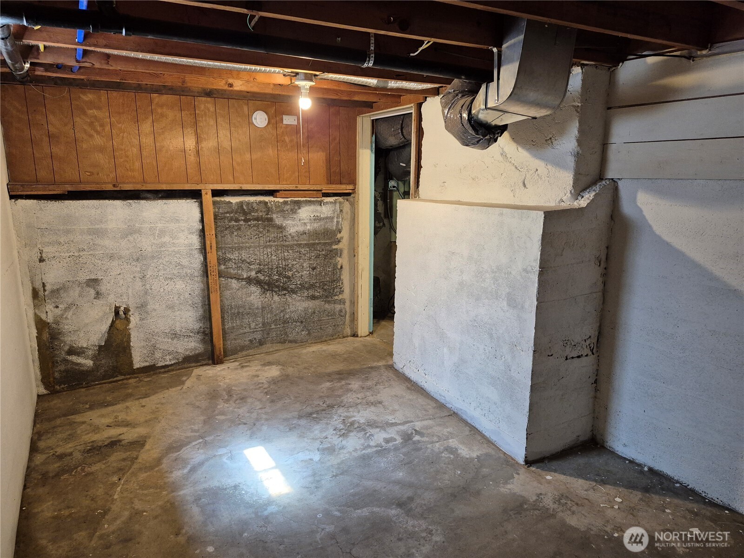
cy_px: 279
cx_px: 372
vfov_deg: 58.9
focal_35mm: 23
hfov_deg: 73.9
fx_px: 494
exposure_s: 1/120
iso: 500
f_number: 1.8
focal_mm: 5.4
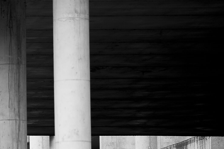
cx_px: -28
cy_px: 123
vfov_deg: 2.2
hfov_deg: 3.4
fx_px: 3818
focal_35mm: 614
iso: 400
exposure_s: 1/60
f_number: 5.6
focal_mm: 270
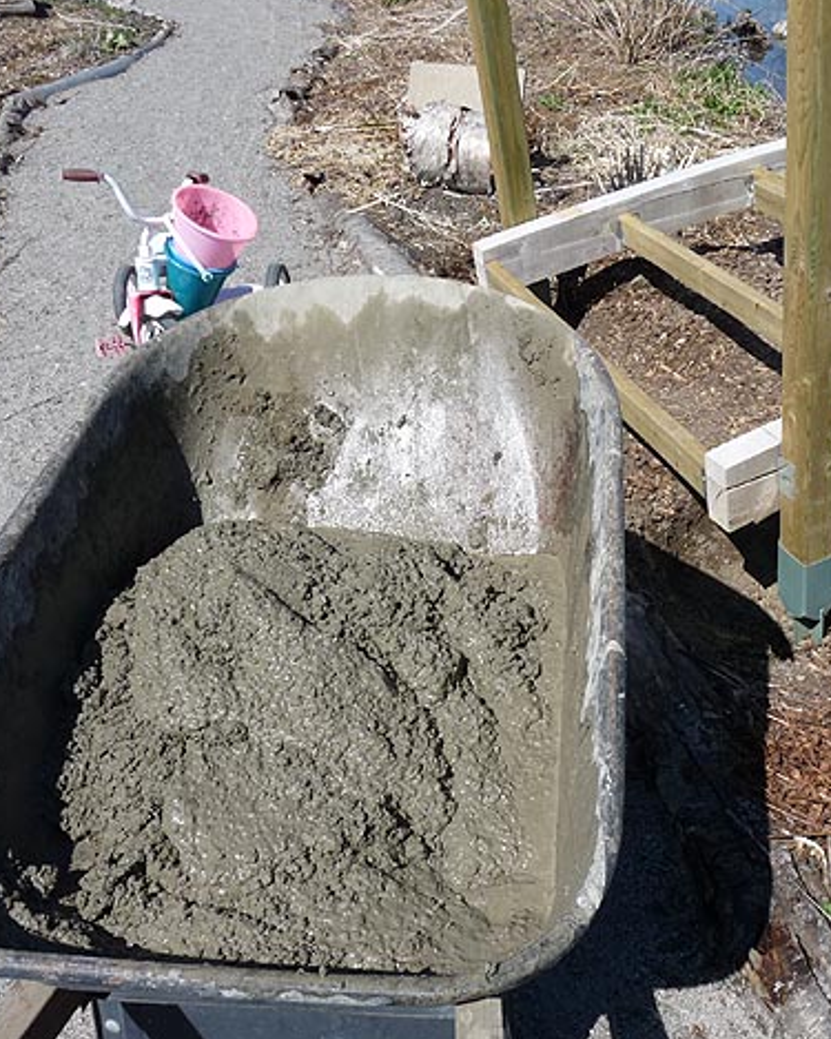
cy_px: 516
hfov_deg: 40.5
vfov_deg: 50.3
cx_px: 574
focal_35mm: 36
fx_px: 1107
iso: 100
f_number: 5.6
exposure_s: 1/400
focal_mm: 4.8
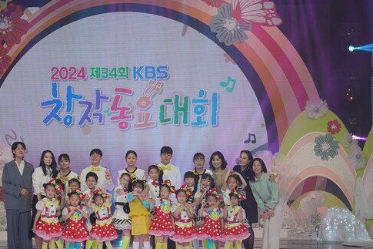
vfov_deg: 9.7
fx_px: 1460
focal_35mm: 141
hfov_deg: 14.5
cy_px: 116
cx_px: 144
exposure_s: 1/500
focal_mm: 114
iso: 640
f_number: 2.8
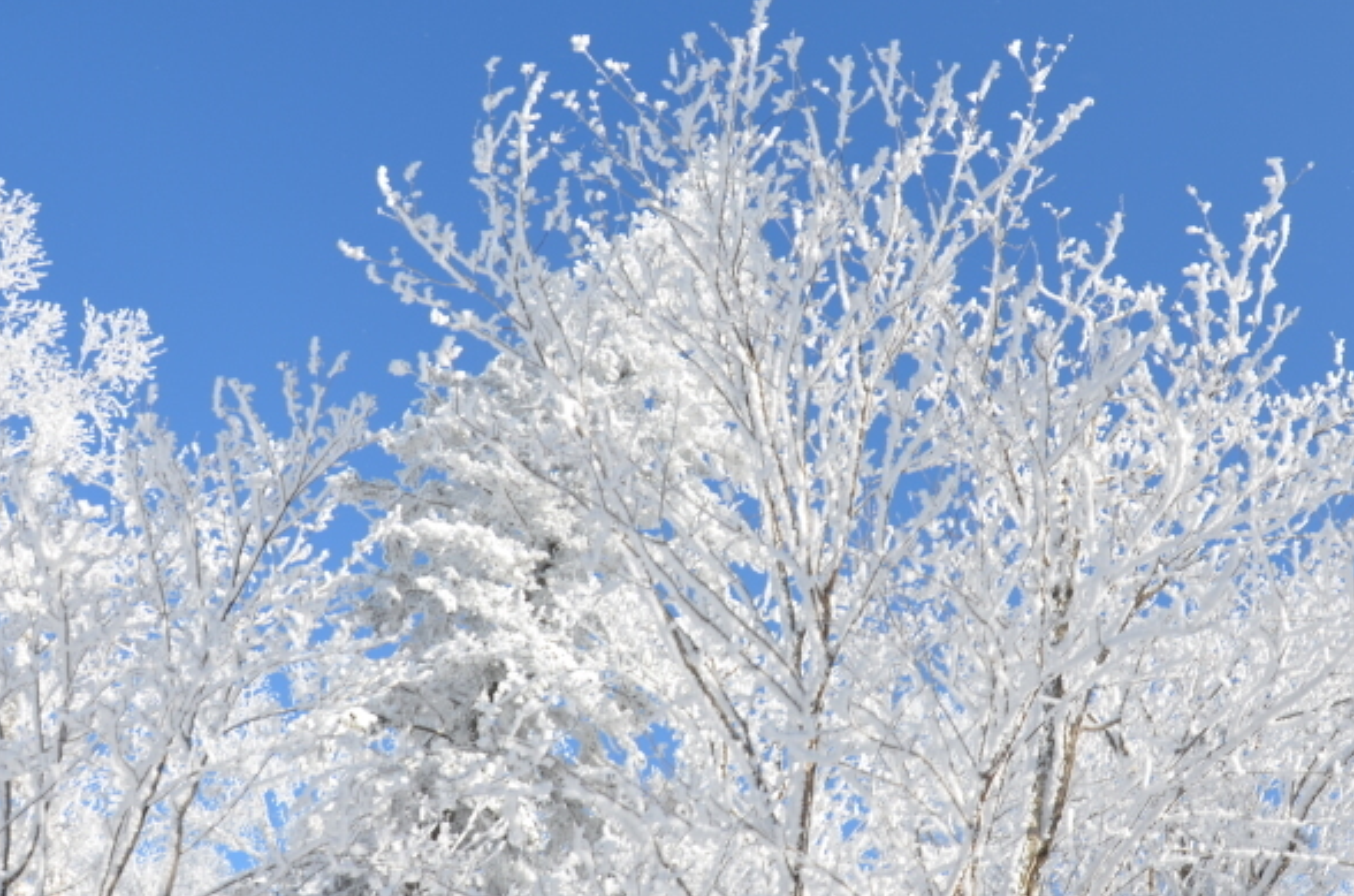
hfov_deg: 41.9
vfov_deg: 28.2
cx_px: 797
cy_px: 640
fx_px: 1763
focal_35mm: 47
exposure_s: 1/250
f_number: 8
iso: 100
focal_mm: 18
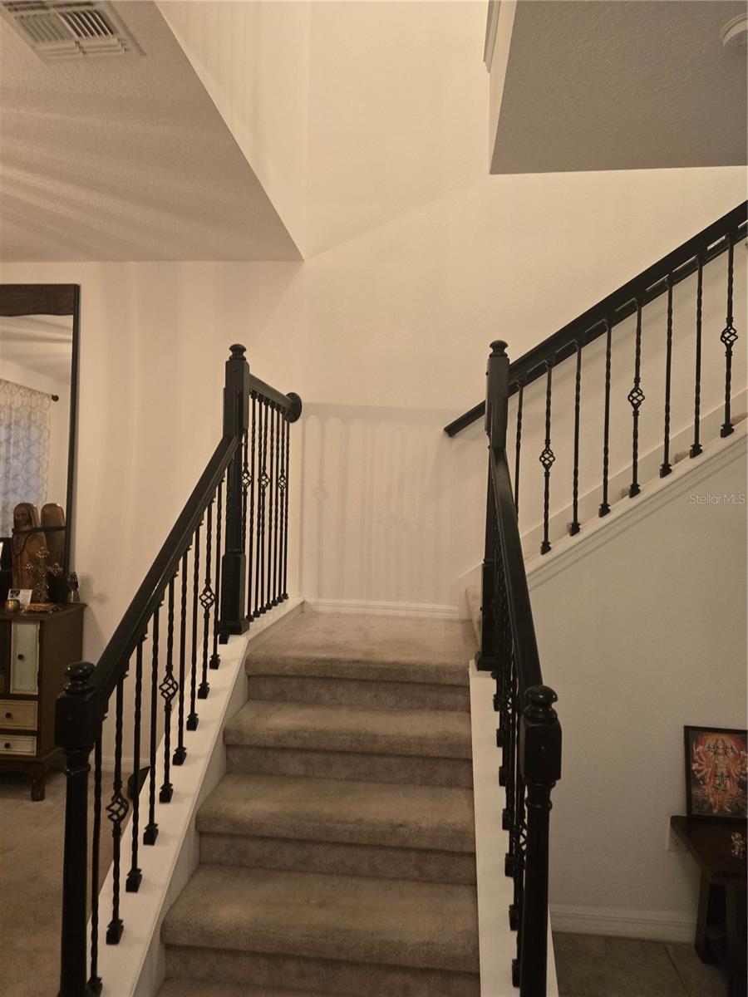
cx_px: 374
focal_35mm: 23
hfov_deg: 58.9
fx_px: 663
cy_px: 498
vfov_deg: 73.9
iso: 1000
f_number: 1.7
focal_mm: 6.3
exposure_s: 1/120
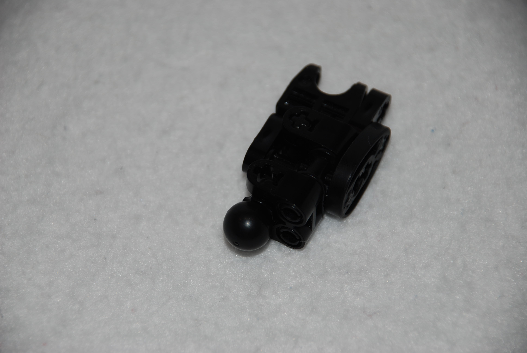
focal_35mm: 202
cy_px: 176
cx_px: 264
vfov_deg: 6.8
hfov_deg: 10.1
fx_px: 2968
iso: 100
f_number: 5.6
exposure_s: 1/60
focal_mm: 135
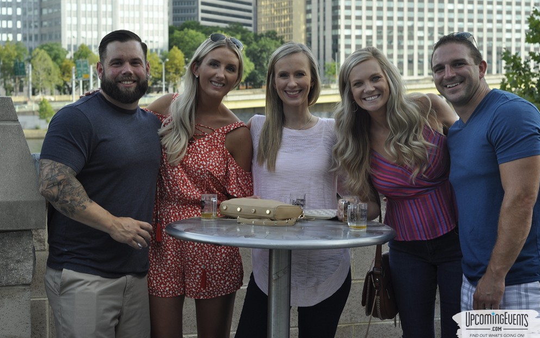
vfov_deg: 17.0
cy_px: 158
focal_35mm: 77
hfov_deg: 26.8
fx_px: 1134
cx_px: 272
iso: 200
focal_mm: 50
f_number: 6.3
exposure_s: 1/160
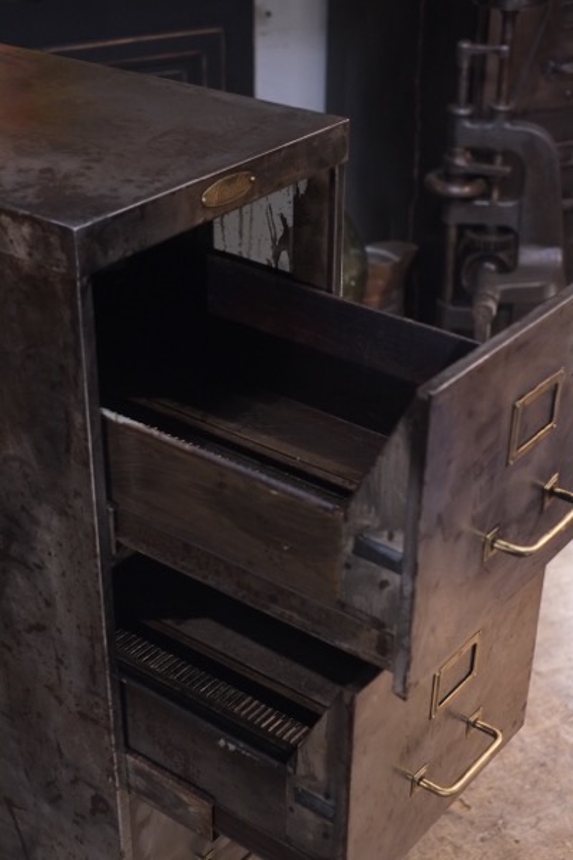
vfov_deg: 37.5
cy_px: 430
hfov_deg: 25.5
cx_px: 286
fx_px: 1265
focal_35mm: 53
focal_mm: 35
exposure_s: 1/125
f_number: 3.6
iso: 3200
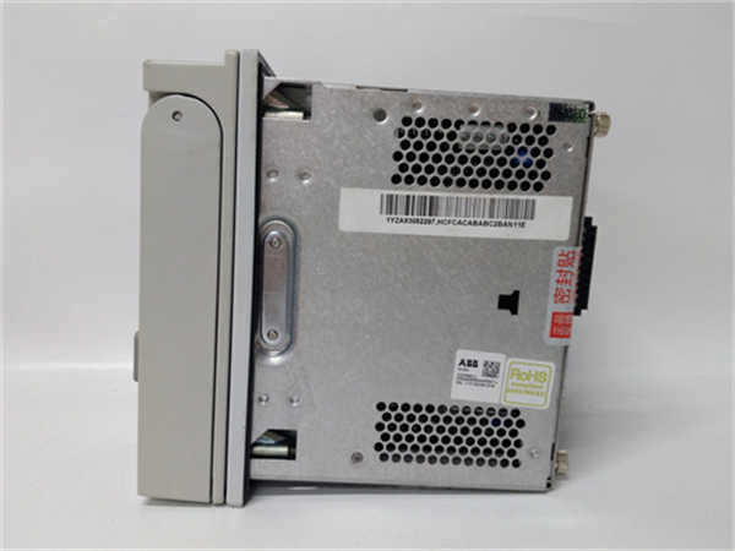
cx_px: 368
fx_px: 573
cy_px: 276
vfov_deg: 51.4
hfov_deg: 65.3
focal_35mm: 27
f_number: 2
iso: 199
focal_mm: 3.79
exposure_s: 1/33
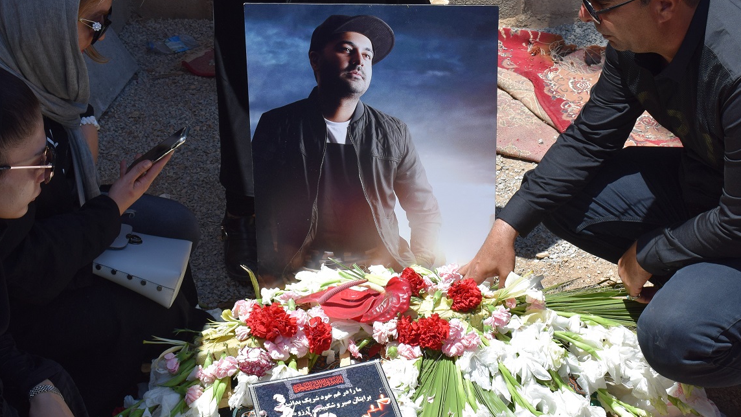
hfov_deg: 42.9
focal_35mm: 48
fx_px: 943
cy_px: 234
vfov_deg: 24.9
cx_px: 369
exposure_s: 1/320
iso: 200
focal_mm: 30
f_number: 9
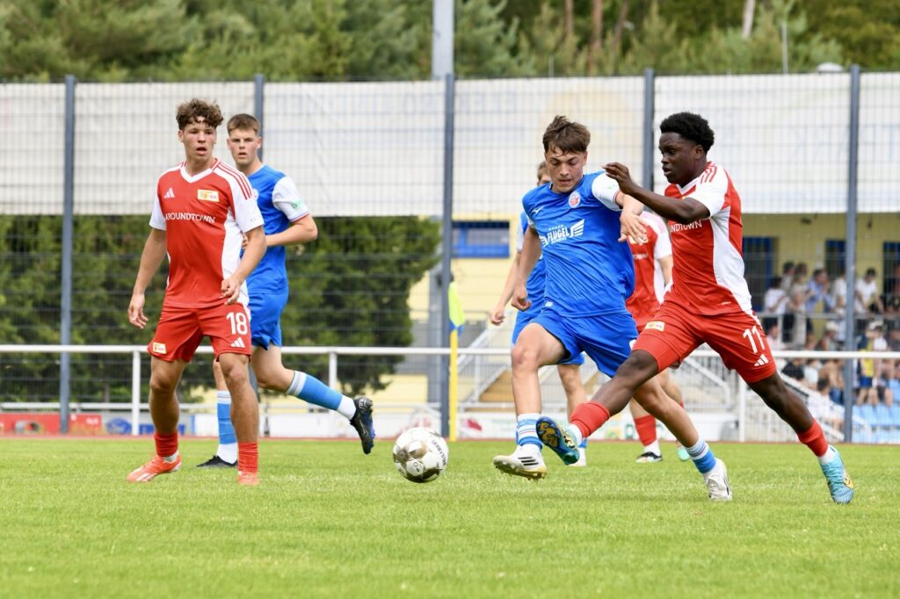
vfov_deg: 5.3
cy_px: 300
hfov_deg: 7.9
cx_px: 450
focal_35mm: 260
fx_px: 6498
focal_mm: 260
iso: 1250
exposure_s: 1/1600
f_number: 8
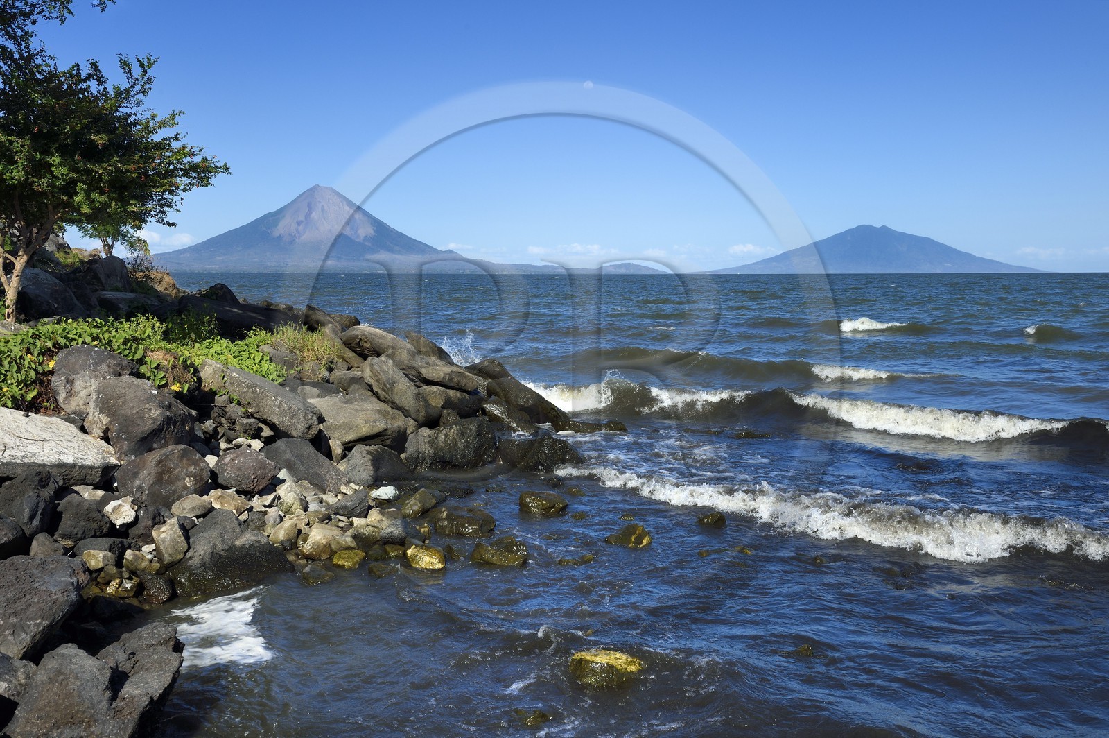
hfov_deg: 54.5
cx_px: 554
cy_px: 369
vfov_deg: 37.8
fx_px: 1077
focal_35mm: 35
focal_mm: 35
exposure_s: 1/400
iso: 200
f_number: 13
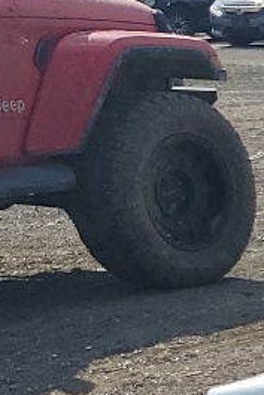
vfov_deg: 11.9
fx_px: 1791
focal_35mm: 163
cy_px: 648
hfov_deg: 6.5
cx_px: 1104
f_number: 1.5
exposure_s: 1/5000
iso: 50
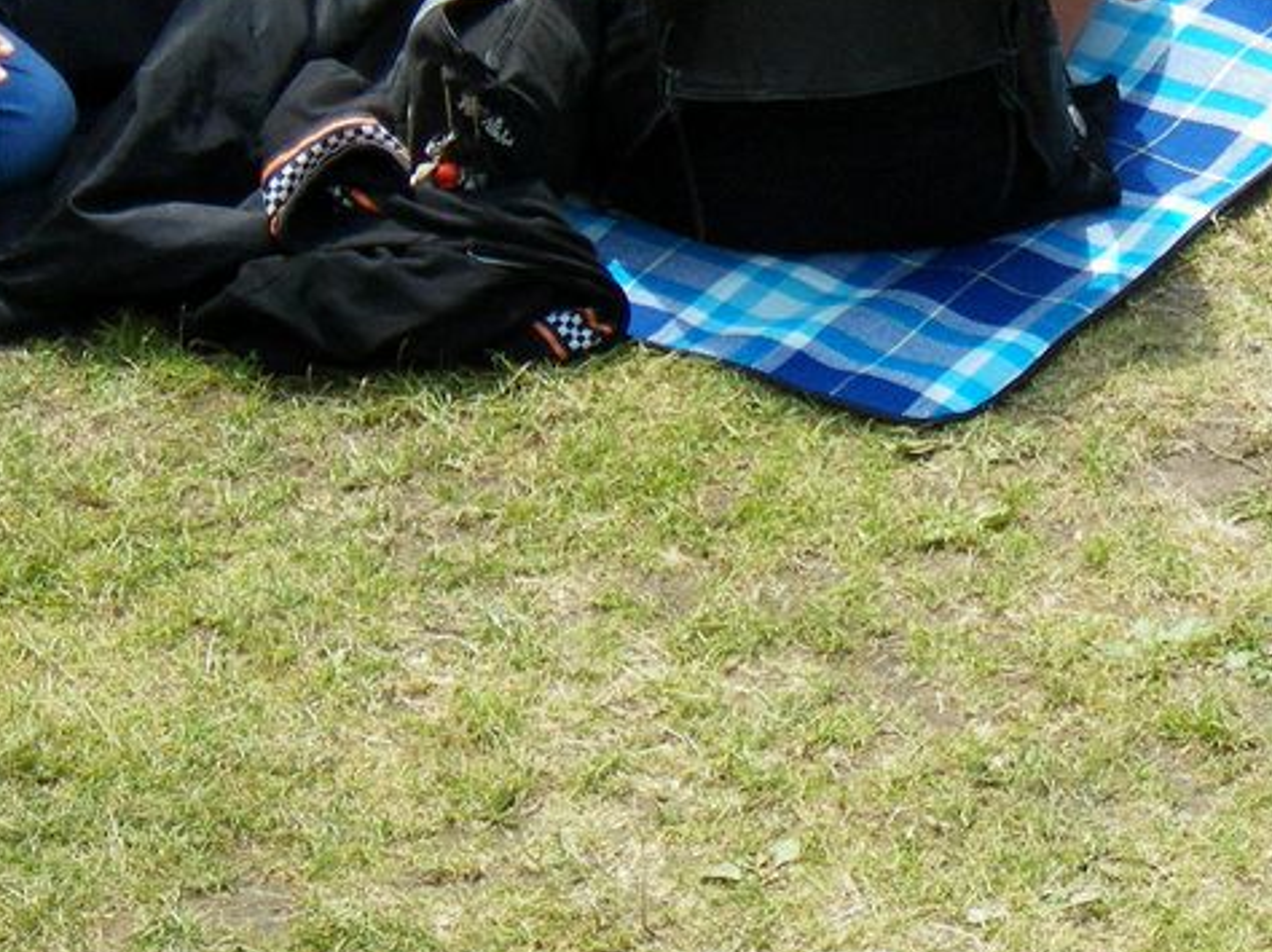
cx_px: 977
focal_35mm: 473
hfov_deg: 4.2
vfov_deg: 3.1
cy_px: -80
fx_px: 17372
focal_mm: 31.2
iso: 100
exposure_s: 1/250
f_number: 4.7
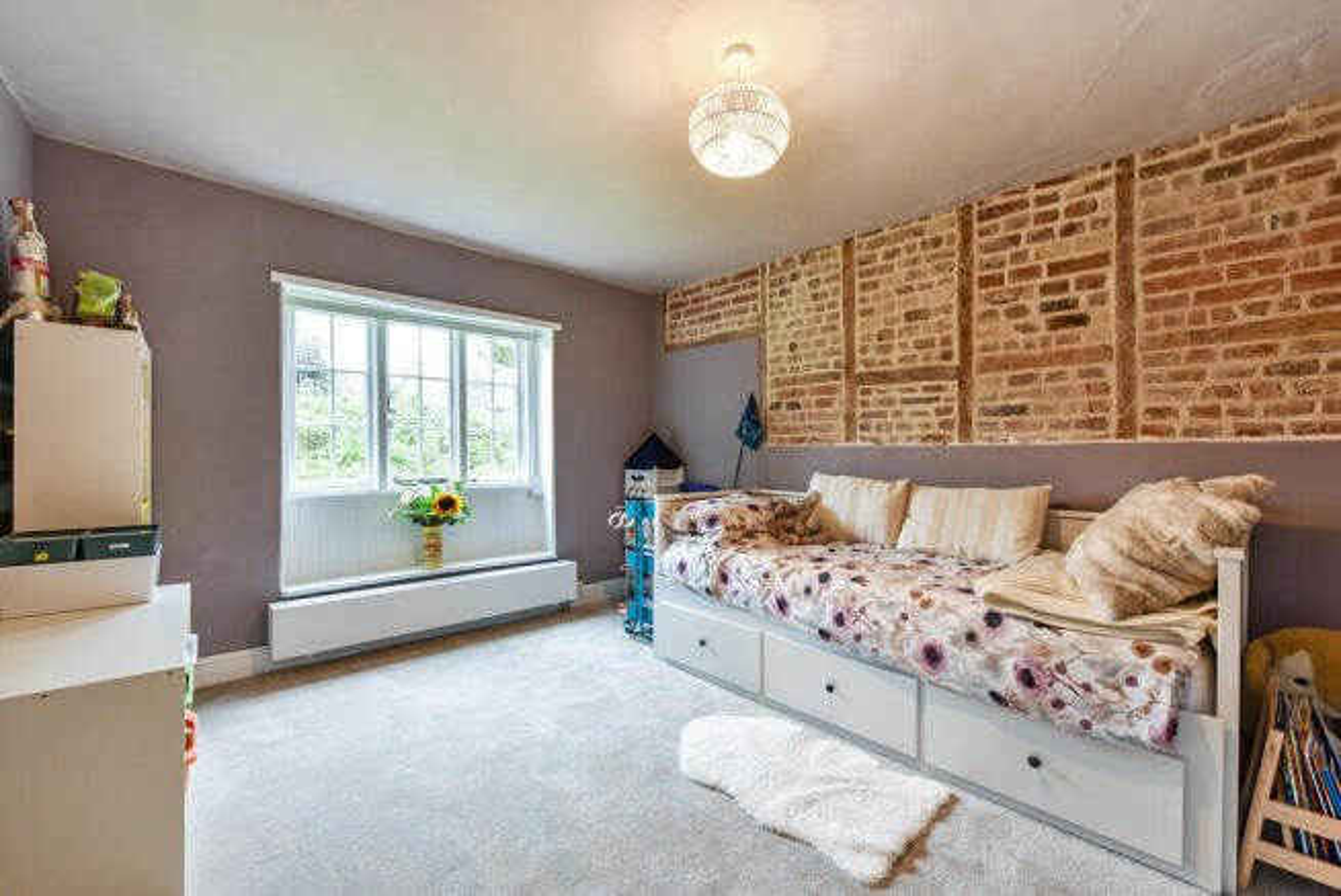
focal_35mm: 14
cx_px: 670
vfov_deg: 81.3
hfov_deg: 104.2
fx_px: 522
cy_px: 448
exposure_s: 1/6
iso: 320
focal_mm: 14
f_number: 9
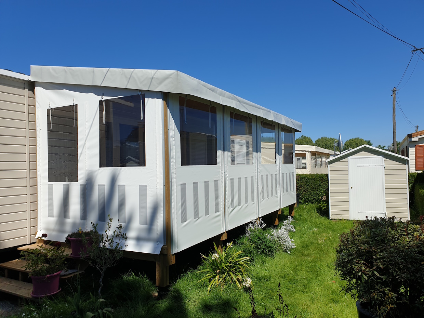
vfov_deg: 53.1
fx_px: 318
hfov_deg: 67.3
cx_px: 212
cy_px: 159
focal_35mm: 26
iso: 50
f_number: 2.4
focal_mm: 4.3
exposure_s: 1/2660
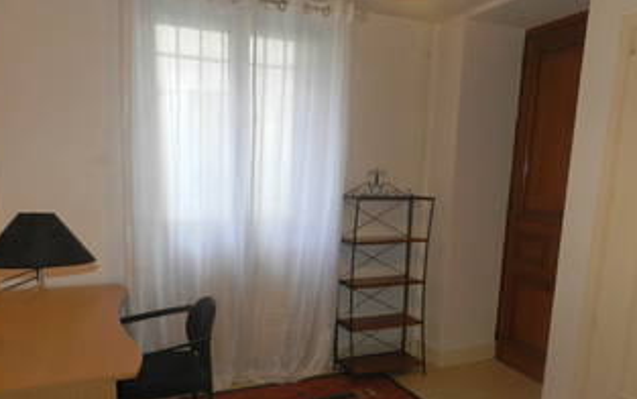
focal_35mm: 28
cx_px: 305
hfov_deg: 66.4
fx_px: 486
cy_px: 256
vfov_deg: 44.1
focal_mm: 4
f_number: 3.4
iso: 200
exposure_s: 1/30
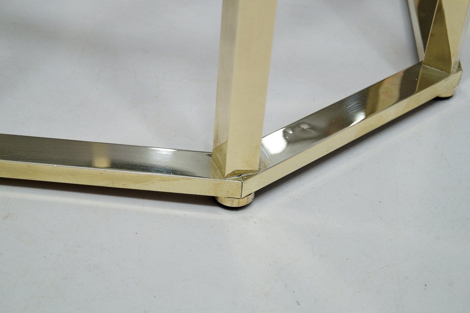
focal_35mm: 60
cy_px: 156
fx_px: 783
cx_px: 235
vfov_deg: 22.6
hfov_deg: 33.4
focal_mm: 40
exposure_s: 1/50
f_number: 5.6
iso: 400
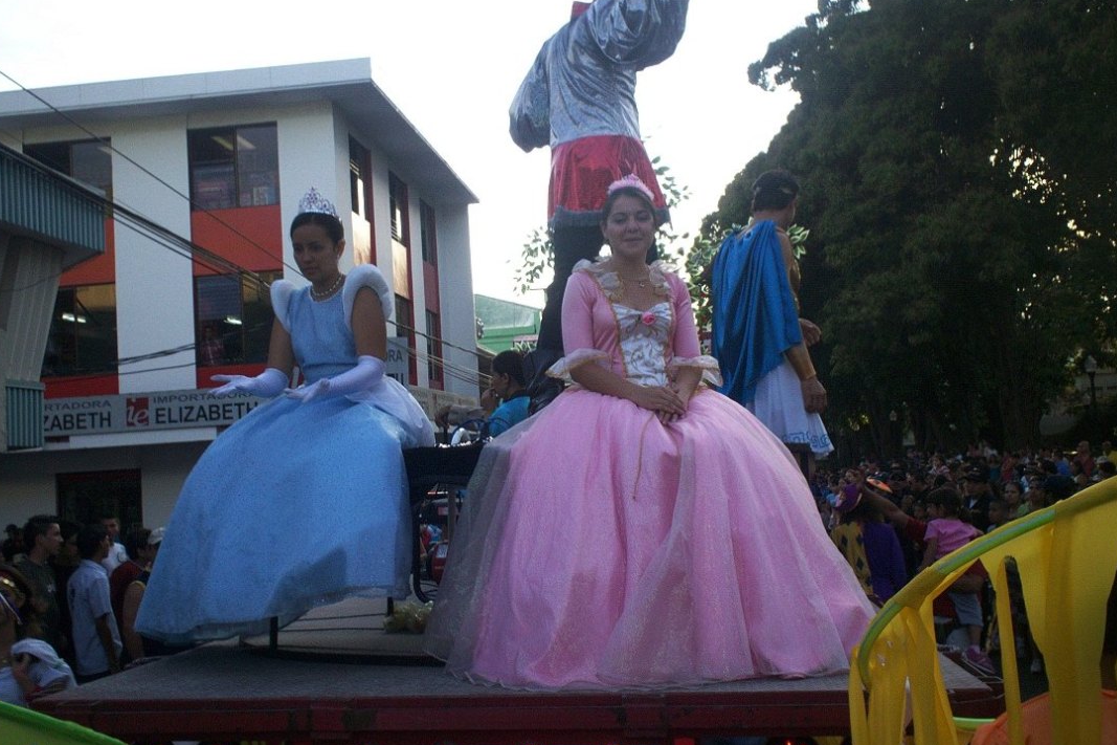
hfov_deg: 48.4
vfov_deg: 33.4
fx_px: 1241
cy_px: 335
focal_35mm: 40
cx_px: 532
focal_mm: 6
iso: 100
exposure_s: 1/115
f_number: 4.5
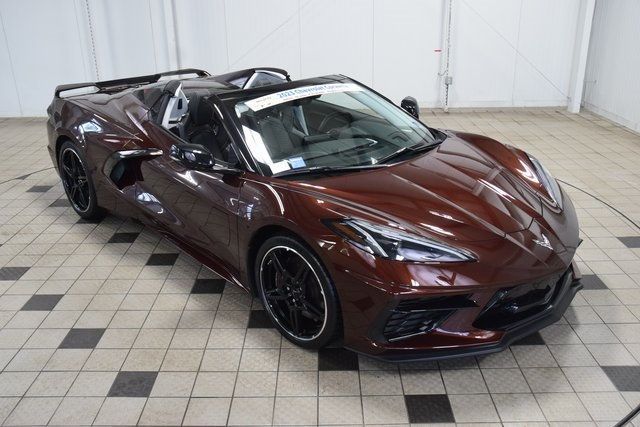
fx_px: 640
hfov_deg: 53.1
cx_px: 320
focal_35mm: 36
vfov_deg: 36.9
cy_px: 214
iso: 1600
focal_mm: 24
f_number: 5.6
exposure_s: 1/60
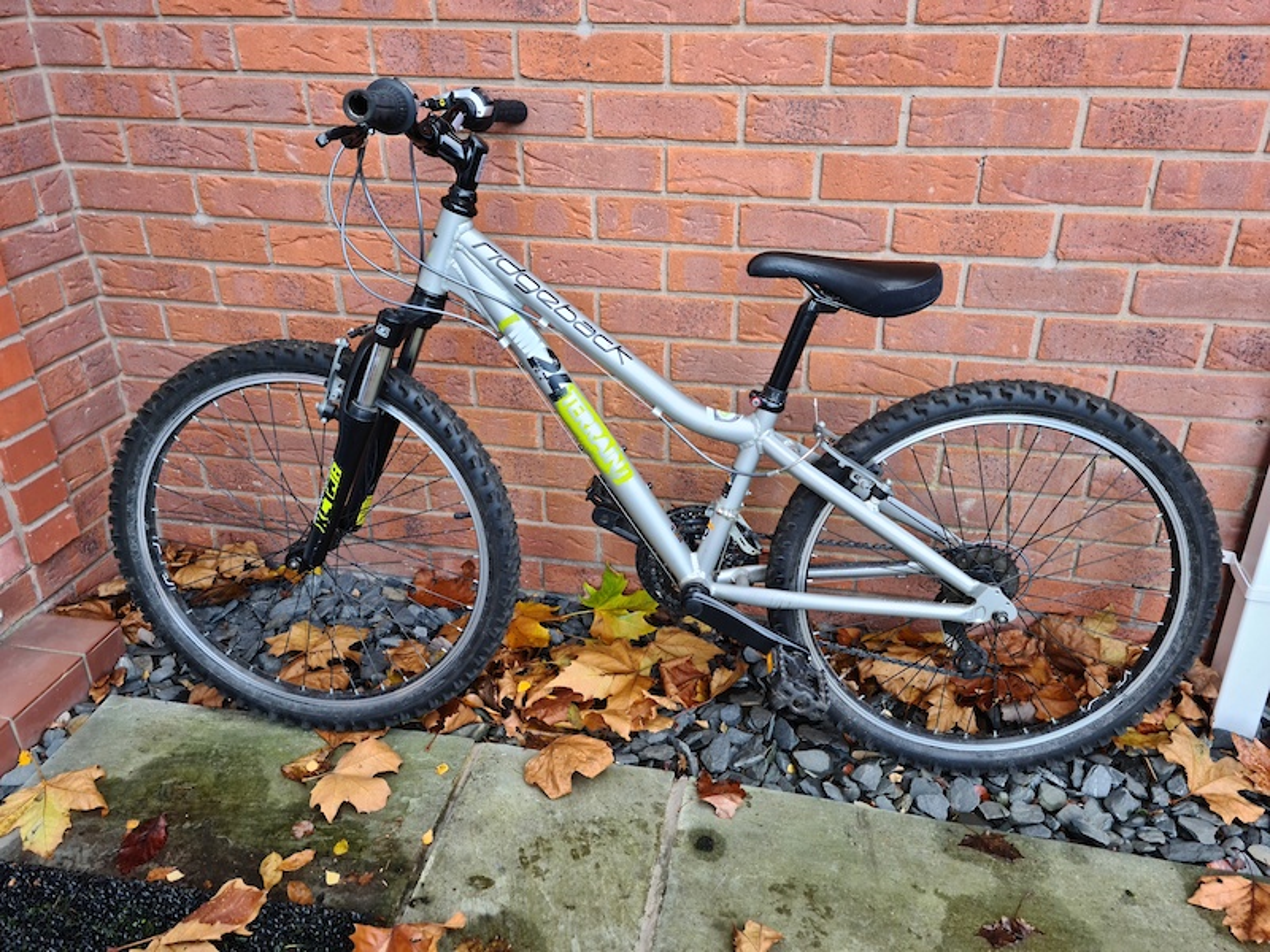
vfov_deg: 51.4
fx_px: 991
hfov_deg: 65.3
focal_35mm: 27
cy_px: 476
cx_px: 635
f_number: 2
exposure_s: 1/50
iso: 50
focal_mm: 5.9
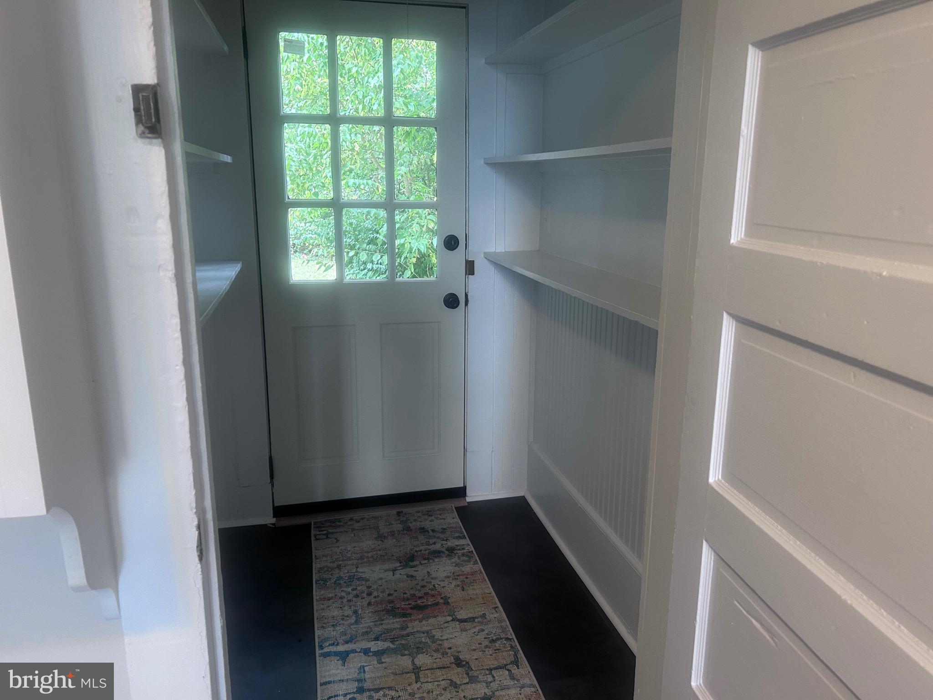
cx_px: 466
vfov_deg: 53.1
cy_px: 350
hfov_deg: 67.3
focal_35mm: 26
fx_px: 701
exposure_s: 1/60
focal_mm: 5.7
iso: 100
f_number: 1.5
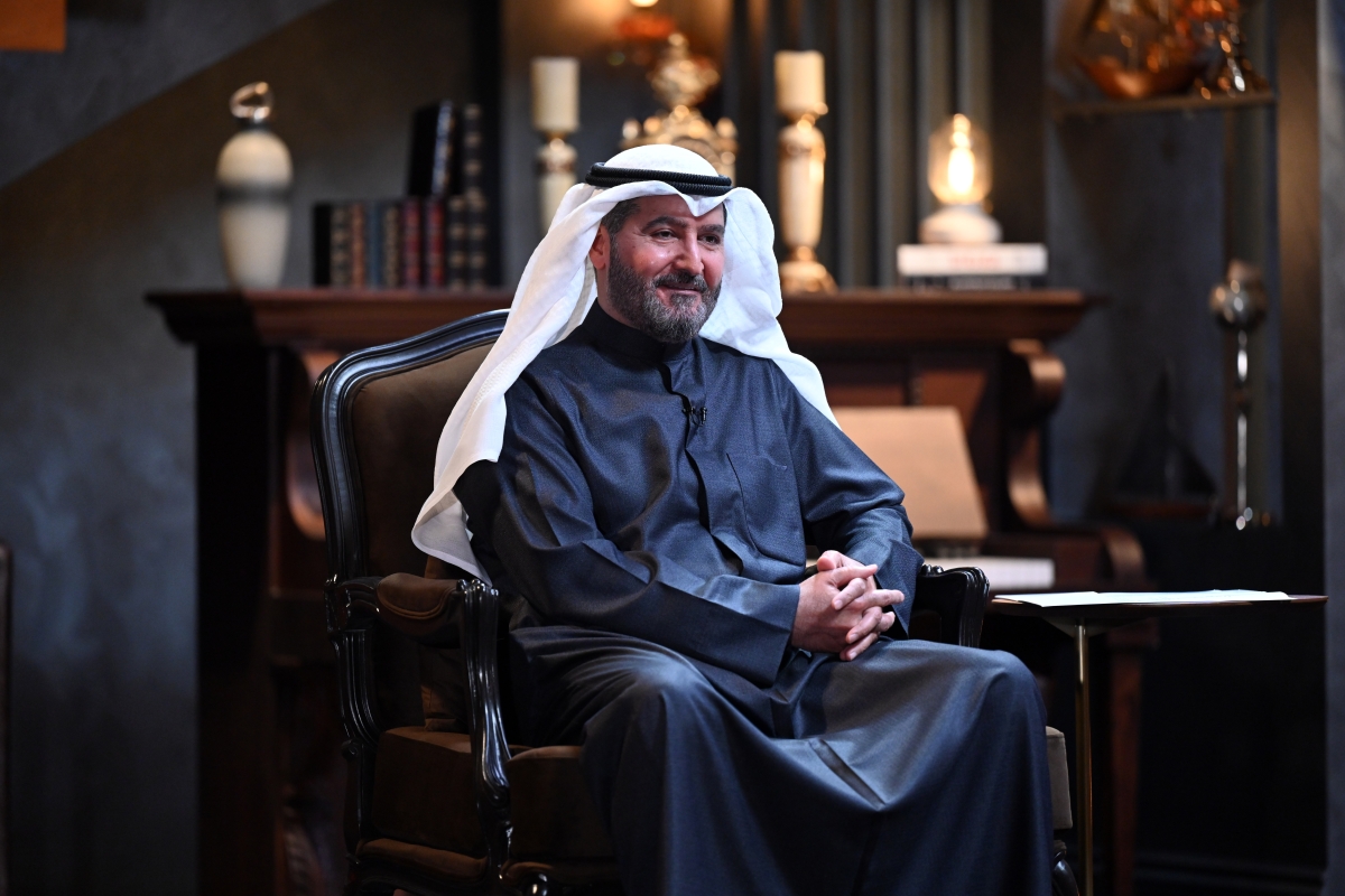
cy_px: 448
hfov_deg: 10.3
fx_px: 7472
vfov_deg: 6.9
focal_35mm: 200
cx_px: 672
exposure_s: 1/50
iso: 2000
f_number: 2.8
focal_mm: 200
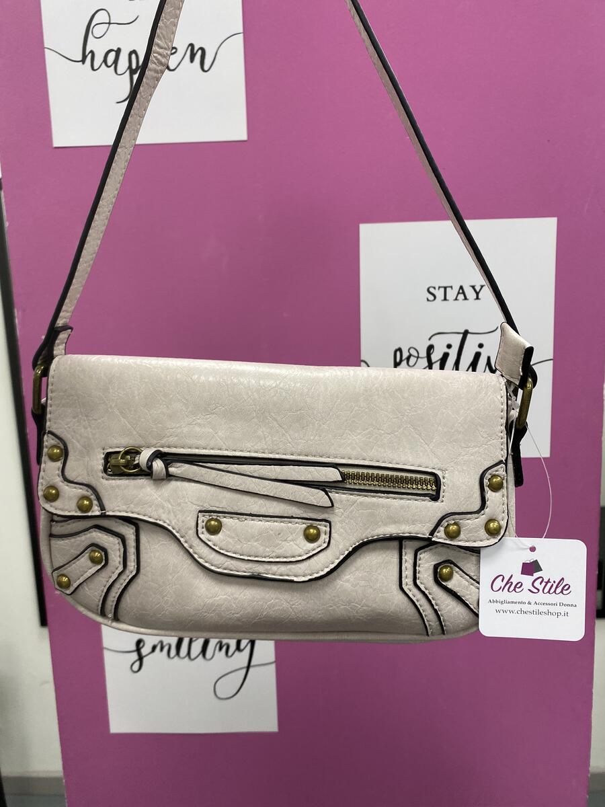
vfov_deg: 67.3
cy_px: 404
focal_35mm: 26
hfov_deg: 53.1
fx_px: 606
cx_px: 302
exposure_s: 1/100
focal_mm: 4.25
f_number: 1.8
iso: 125
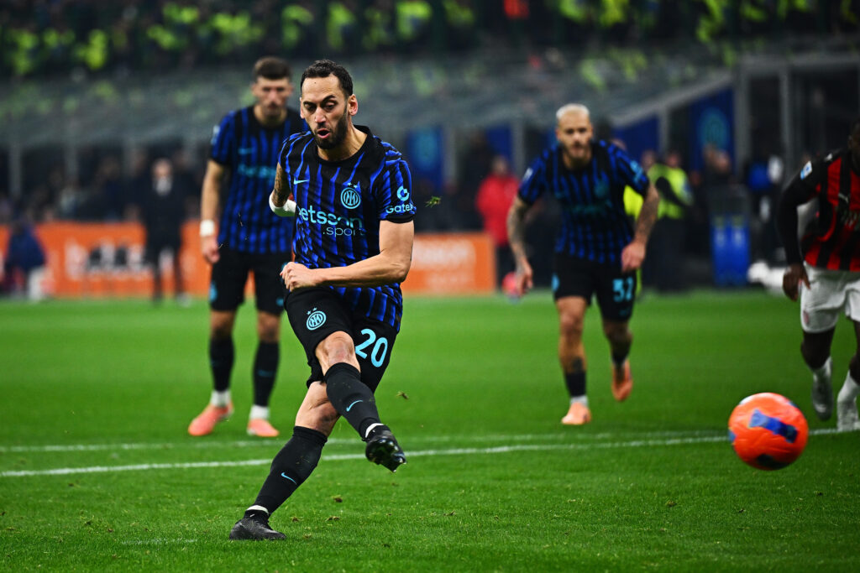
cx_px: 430
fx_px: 4778
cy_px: 286
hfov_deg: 10.3
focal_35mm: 200
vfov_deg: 6.9
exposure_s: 1/1600
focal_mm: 200
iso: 2000
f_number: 2.8
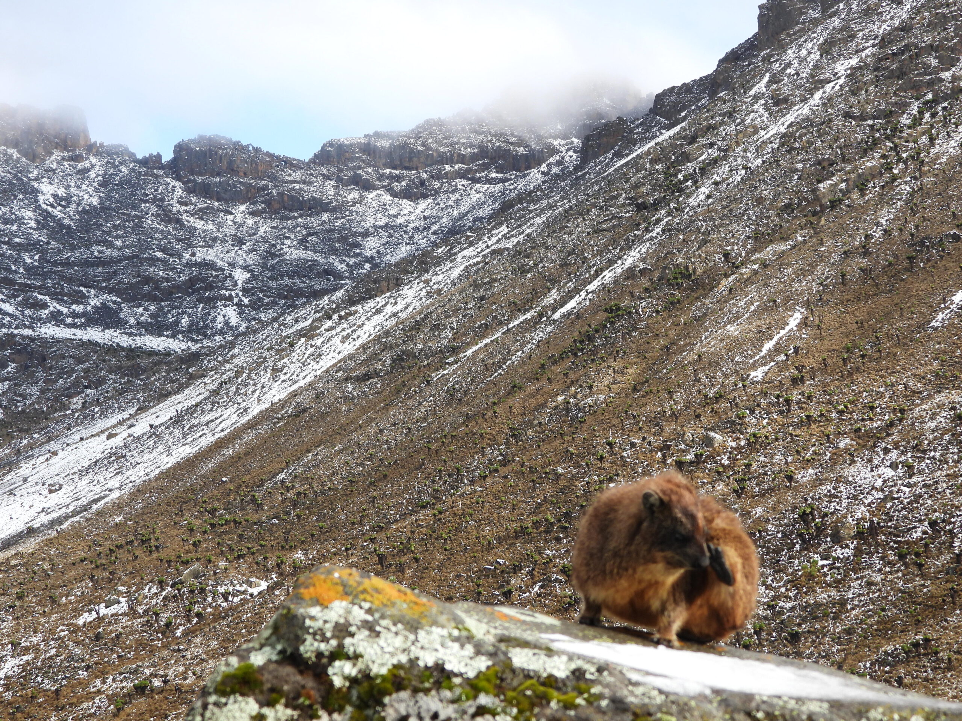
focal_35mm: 80
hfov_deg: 24.4
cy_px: 360
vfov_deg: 18.4
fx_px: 2223
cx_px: 481
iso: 100
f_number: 3.5
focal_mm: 14.4
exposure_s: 1/320
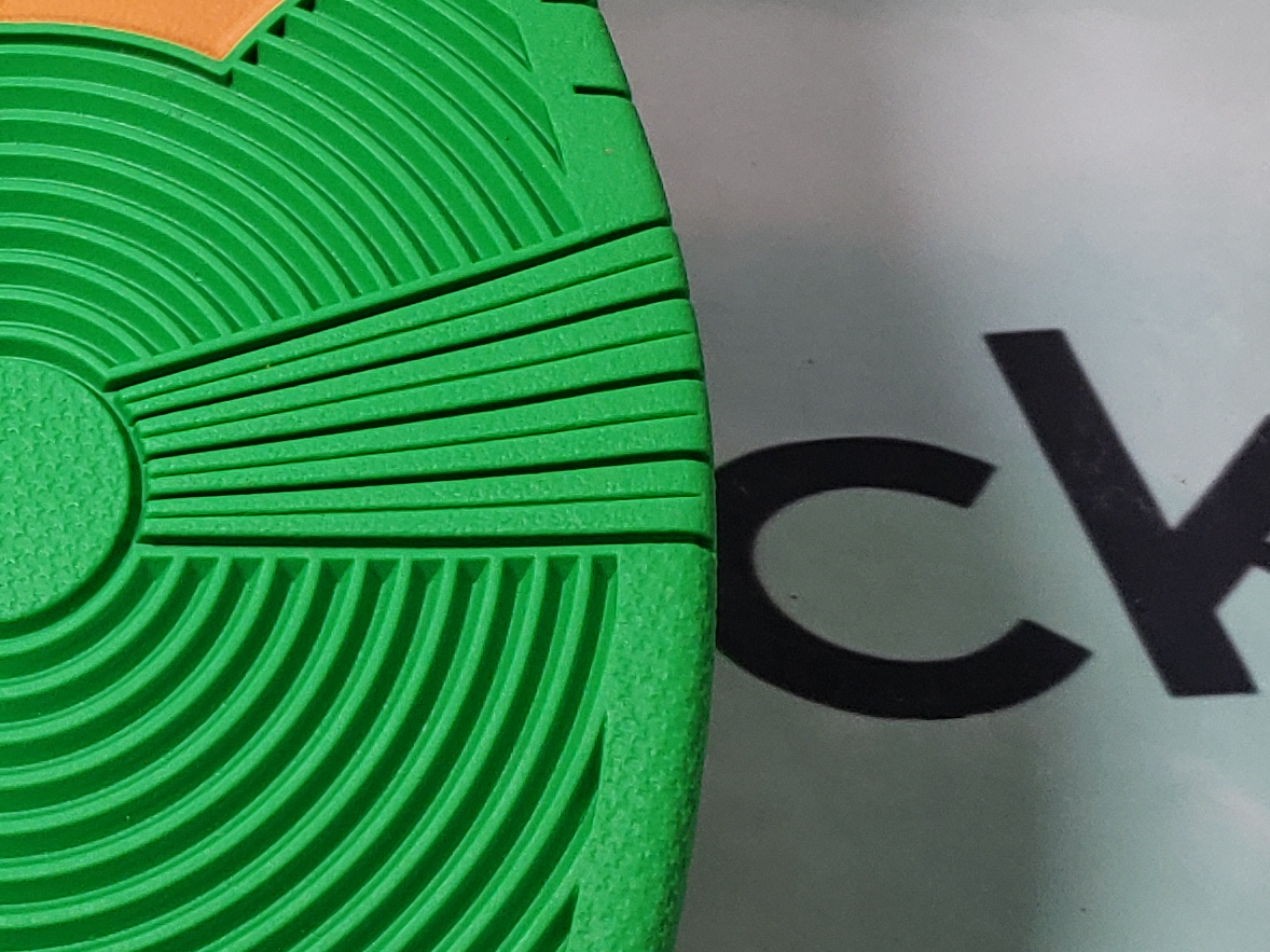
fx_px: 3265
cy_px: 434
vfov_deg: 16.6
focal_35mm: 89
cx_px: -349
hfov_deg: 20.3
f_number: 1.5
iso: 50
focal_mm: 4.3
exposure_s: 1/430
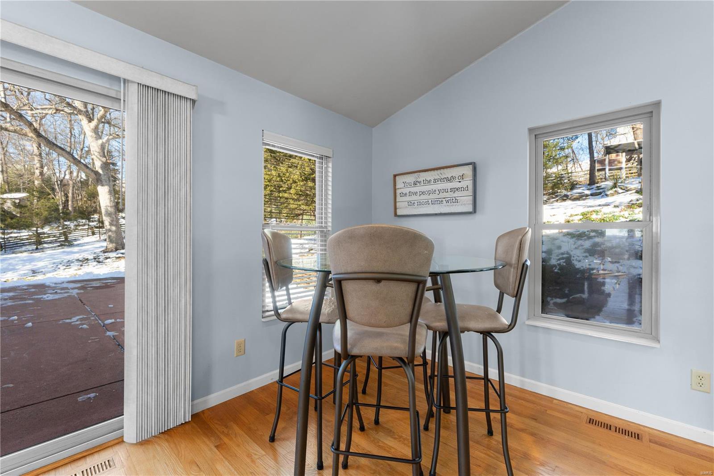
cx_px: 357
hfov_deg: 97.6
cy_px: 238
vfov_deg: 74.6
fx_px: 312
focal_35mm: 16
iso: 400
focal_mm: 10.5
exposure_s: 1/13
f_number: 5.6
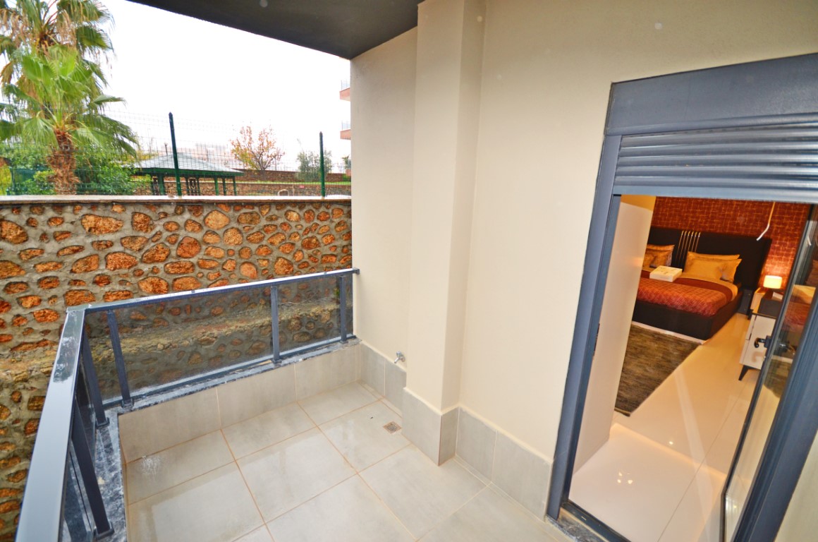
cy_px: 271
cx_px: 409
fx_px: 340
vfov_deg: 77.1
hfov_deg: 100.5
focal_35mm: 15
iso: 360
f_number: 4
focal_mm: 10
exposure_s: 1/60
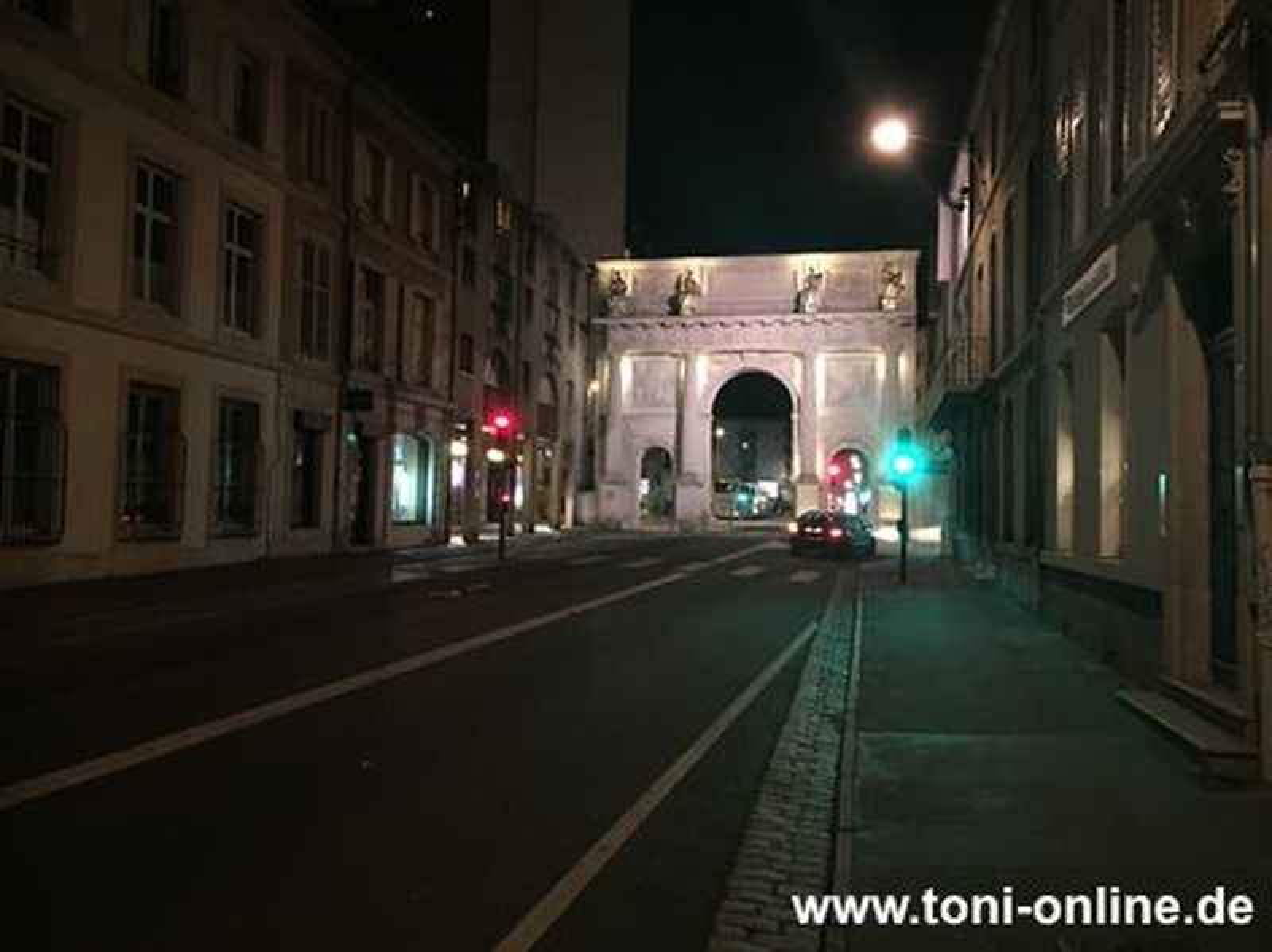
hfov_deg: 61.7
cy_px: 476
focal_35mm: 29
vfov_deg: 48.2
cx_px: 636
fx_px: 1065
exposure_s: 1/15
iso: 500
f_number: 2.2
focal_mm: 4.15
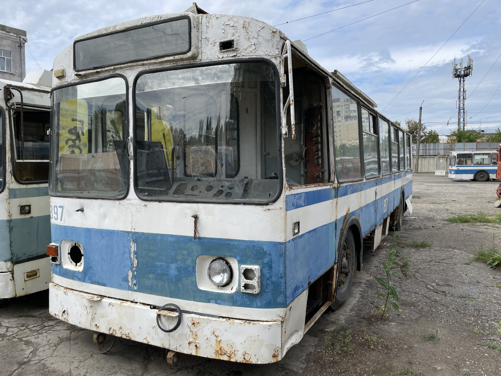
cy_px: 188
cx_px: 250
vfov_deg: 53.1
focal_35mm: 26
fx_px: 376
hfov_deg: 67.3
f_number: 1.6
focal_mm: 4.2
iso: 32
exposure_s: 1/2353
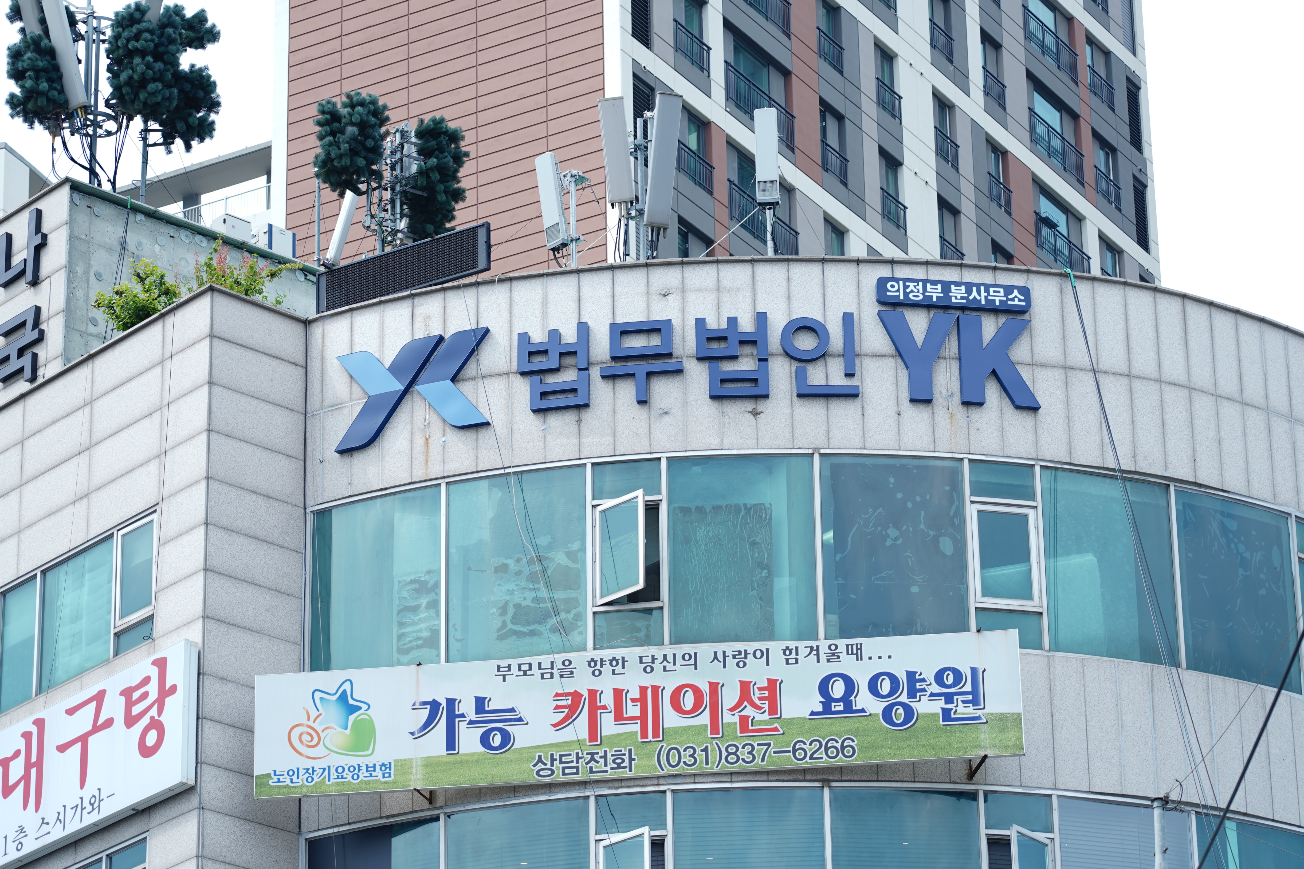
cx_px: 718
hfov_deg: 15.9
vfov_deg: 10.6
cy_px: 400
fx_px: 4672
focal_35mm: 129
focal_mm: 105
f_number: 4.5
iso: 50
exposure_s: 1/160
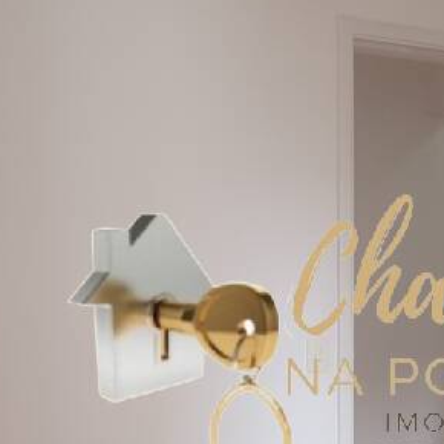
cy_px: 322
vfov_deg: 29.7
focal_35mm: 57
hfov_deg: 29.7
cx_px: 320
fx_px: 827
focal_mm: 1.8
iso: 64
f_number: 2.2
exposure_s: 1/60
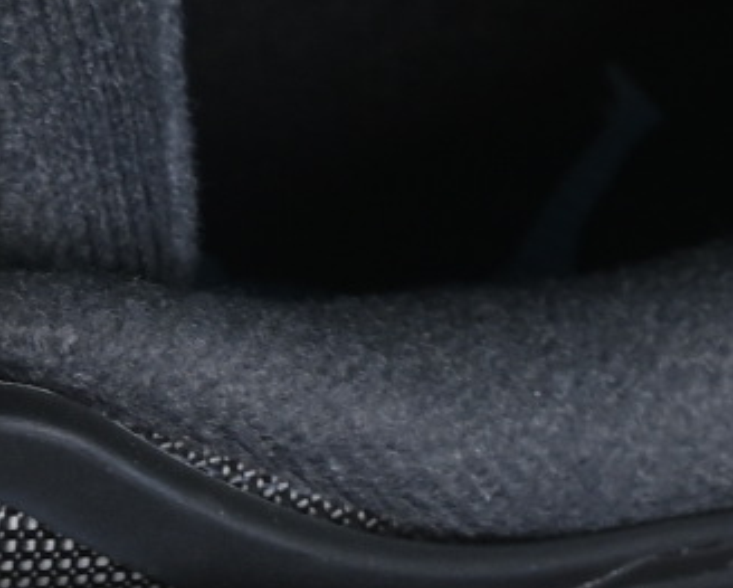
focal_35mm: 597
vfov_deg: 2.6
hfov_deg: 3.2
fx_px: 12963
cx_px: -688
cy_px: 1194
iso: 160
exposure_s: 1/60
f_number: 6.3
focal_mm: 50
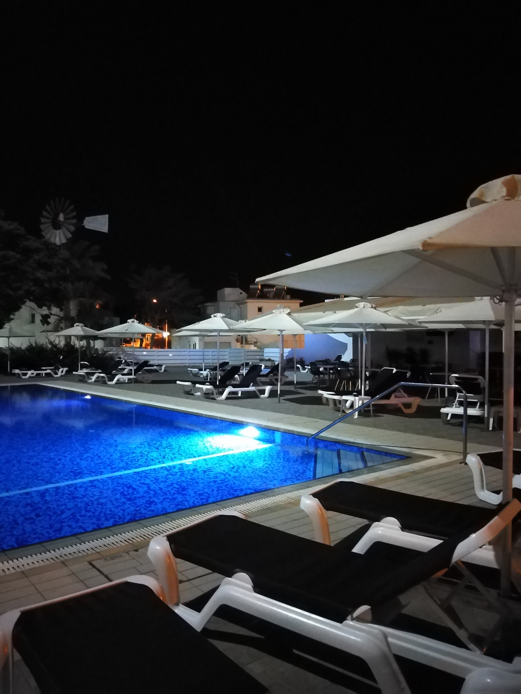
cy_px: 347
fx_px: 522
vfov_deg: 67.3
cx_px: 260
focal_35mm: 26
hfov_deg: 53.1
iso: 4965
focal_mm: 3.6
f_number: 1.8
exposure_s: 1/14.3
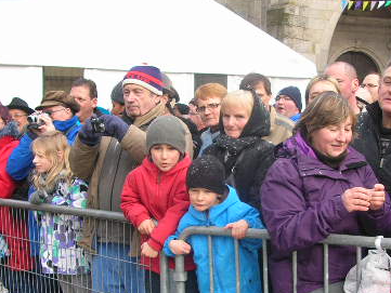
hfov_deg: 31.0
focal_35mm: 62
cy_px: 219
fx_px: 701
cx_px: 245
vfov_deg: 23.4
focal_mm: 5.8
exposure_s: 1/180
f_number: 2.8
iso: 50
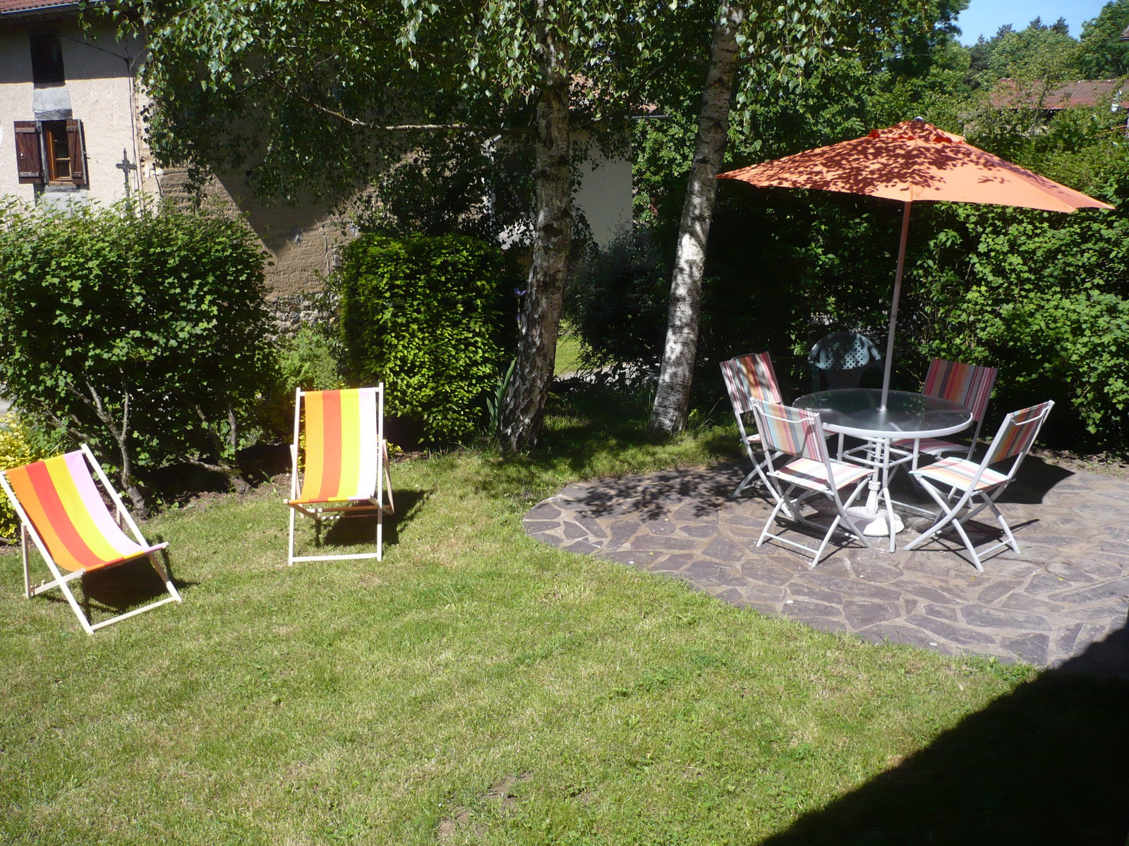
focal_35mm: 35
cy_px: 423
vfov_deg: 40.7
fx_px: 1142
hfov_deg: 52.6
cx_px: 564
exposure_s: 1/800
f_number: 2.8
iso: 100
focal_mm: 5.8
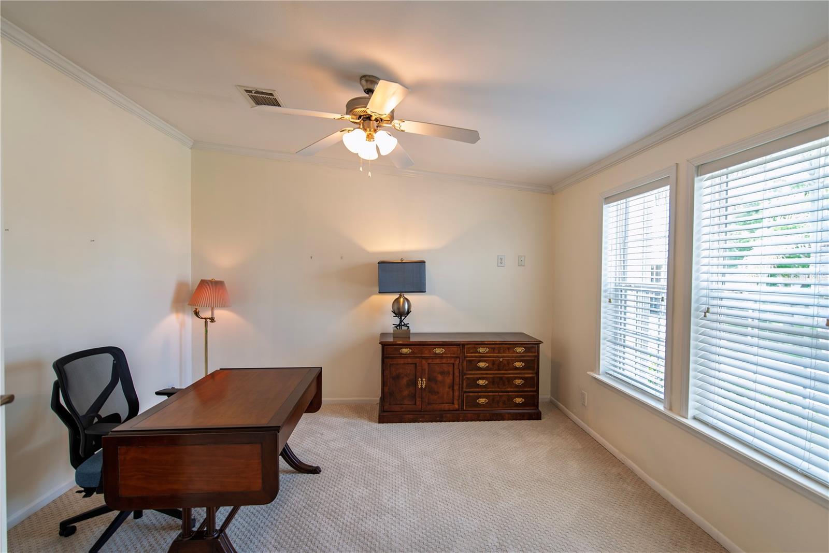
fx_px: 345
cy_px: 276
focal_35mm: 15
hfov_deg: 100.4
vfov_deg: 77.3
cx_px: 414
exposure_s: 1/40
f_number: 3.2
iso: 100
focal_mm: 15
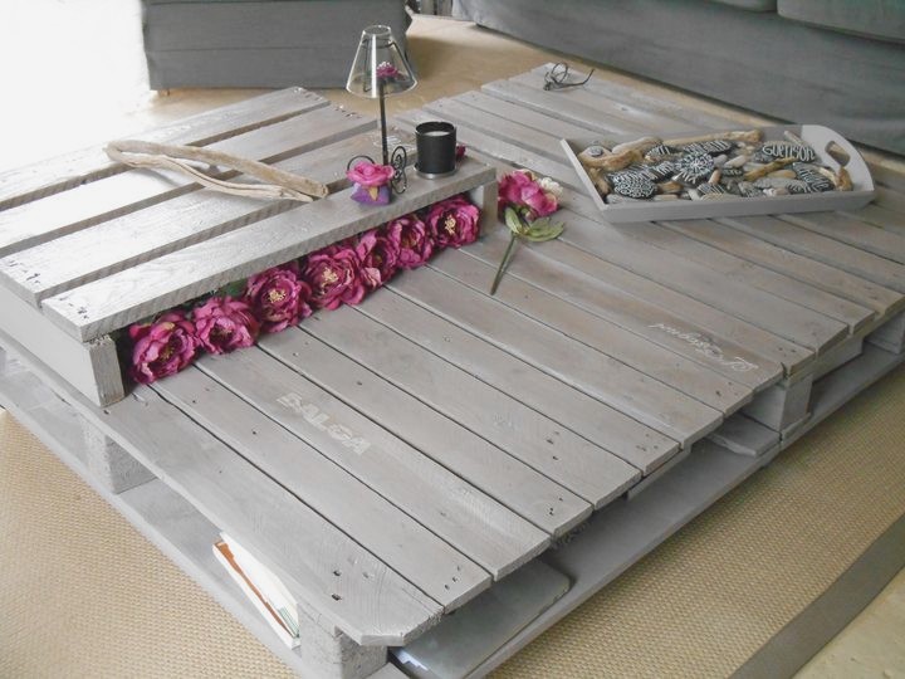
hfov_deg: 41.2
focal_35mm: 46
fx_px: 1203
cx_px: 452
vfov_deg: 31.5
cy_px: 340
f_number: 4
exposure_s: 1/40
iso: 800
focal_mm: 8.3
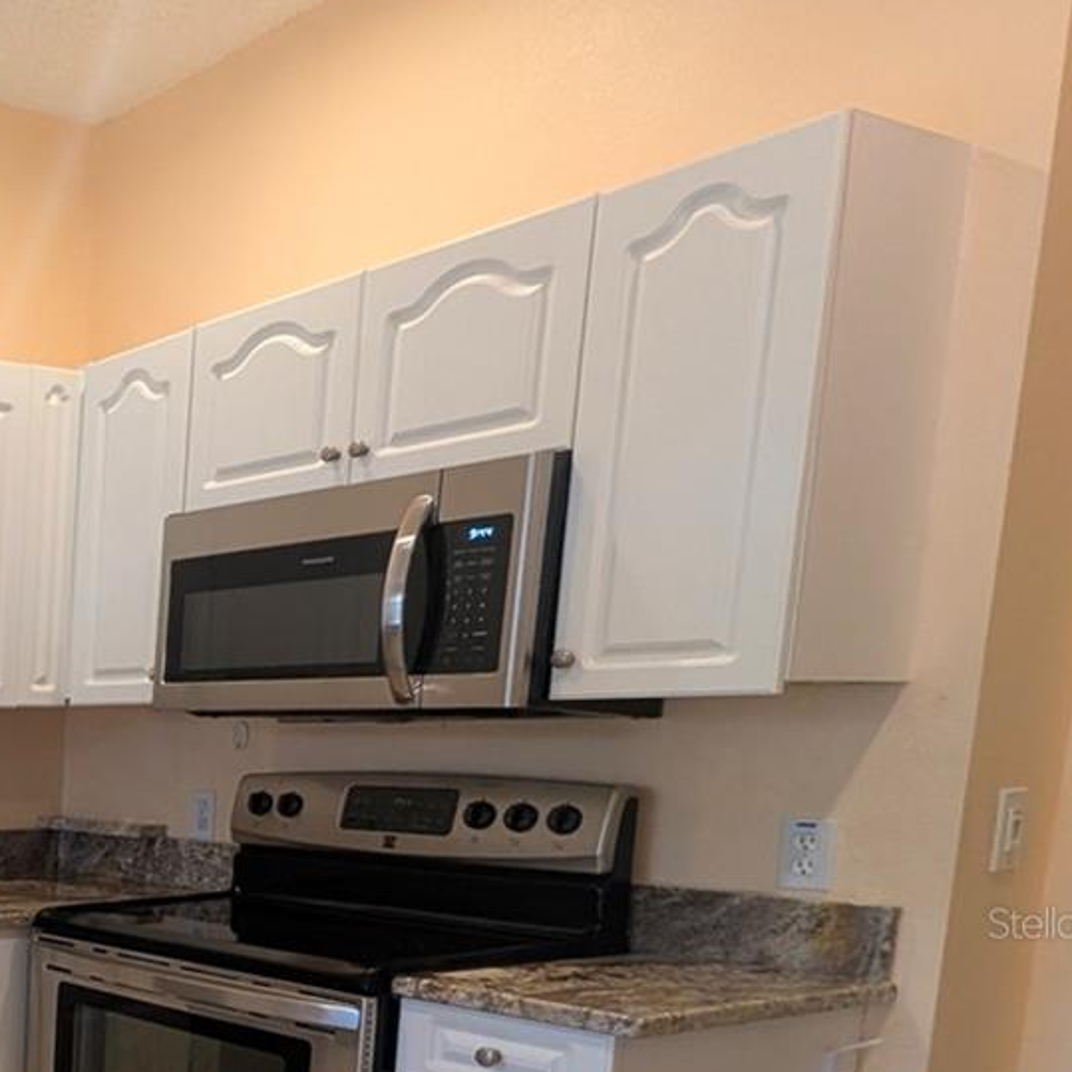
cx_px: -410
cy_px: 923
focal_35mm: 34
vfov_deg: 44.9
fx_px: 1191
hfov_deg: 32.2
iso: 91
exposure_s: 1/30
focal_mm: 1.95
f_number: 2.2
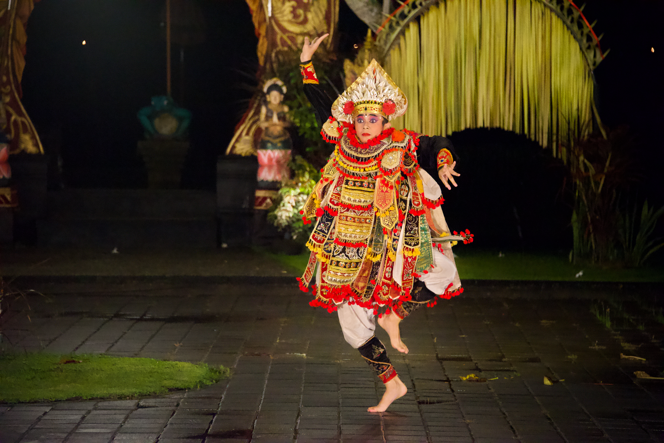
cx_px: 332
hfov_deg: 12.8
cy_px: 222
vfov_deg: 8.6
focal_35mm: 160
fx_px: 2952
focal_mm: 160
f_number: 5.6
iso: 12800
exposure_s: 1/500
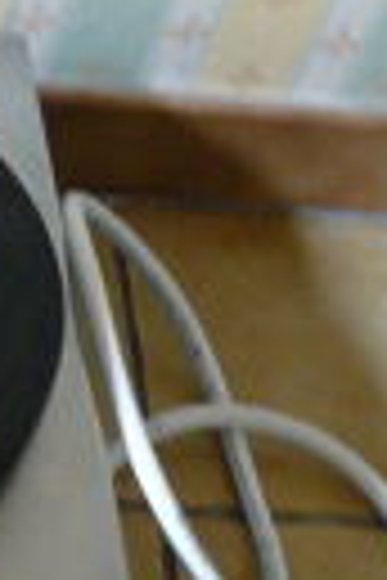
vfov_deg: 14.3
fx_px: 2241
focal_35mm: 139
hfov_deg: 8.8
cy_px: 697
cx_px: -572
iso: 200
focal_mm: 6
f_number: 2.8
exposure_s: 1/5
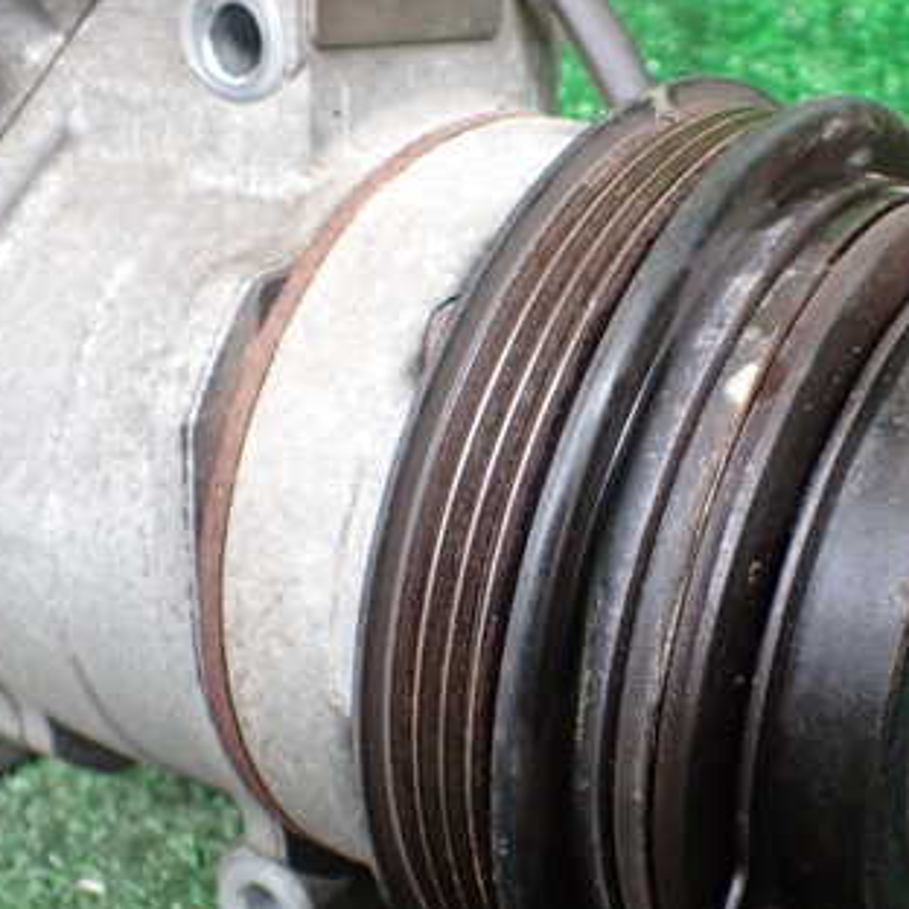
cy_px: 487
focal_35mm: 51
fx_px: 1515
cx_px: 644
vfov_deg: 33.4
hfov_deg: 32.9
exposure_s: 1/125
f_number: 2.3
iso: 500
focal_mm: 5.4
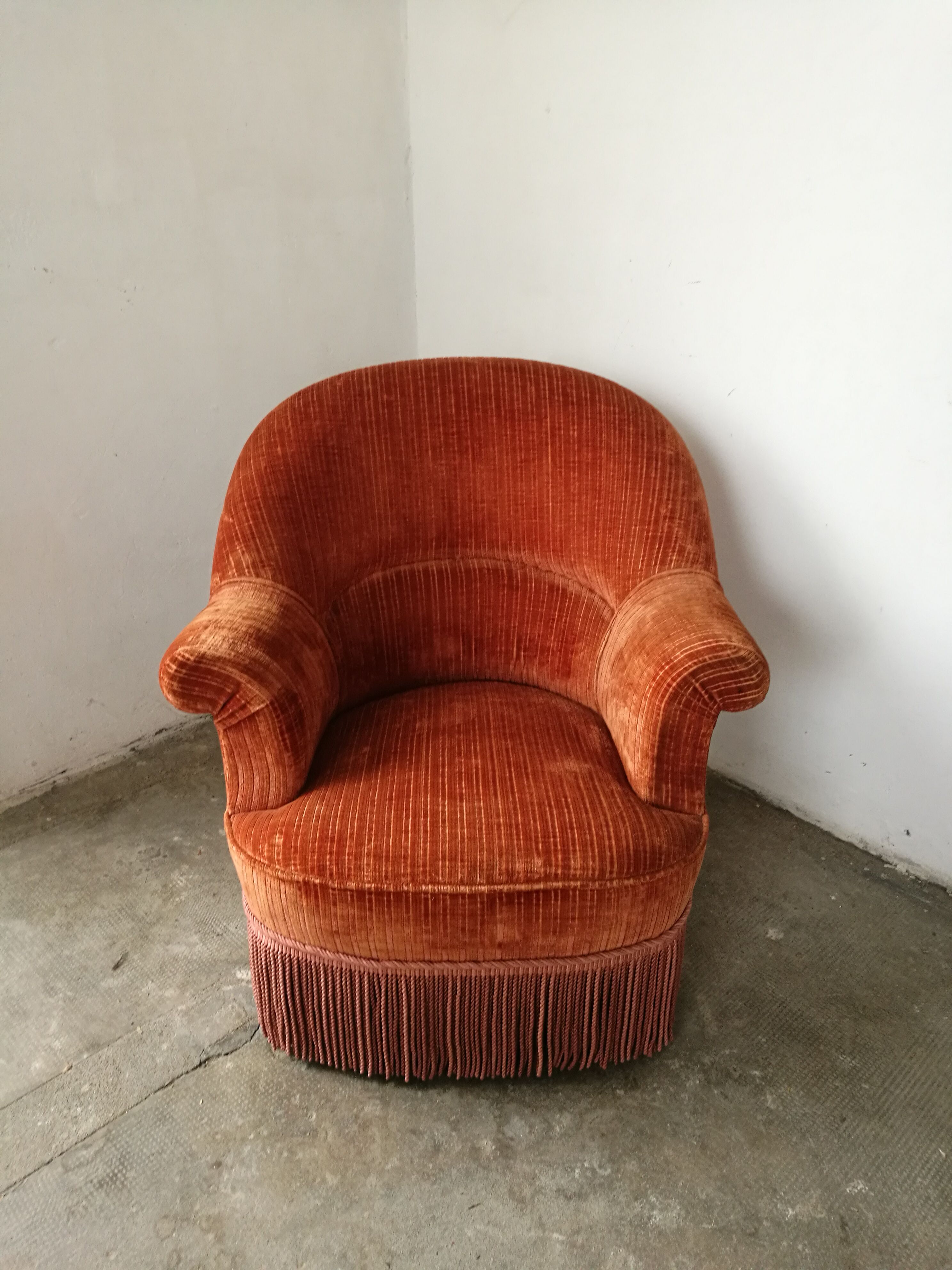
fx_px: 990
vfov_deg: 65.3
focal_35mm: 27
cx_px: 476
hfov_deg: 51.4
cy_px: 635
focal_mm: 4.5
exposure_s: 1/50
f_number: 2.2
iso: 125
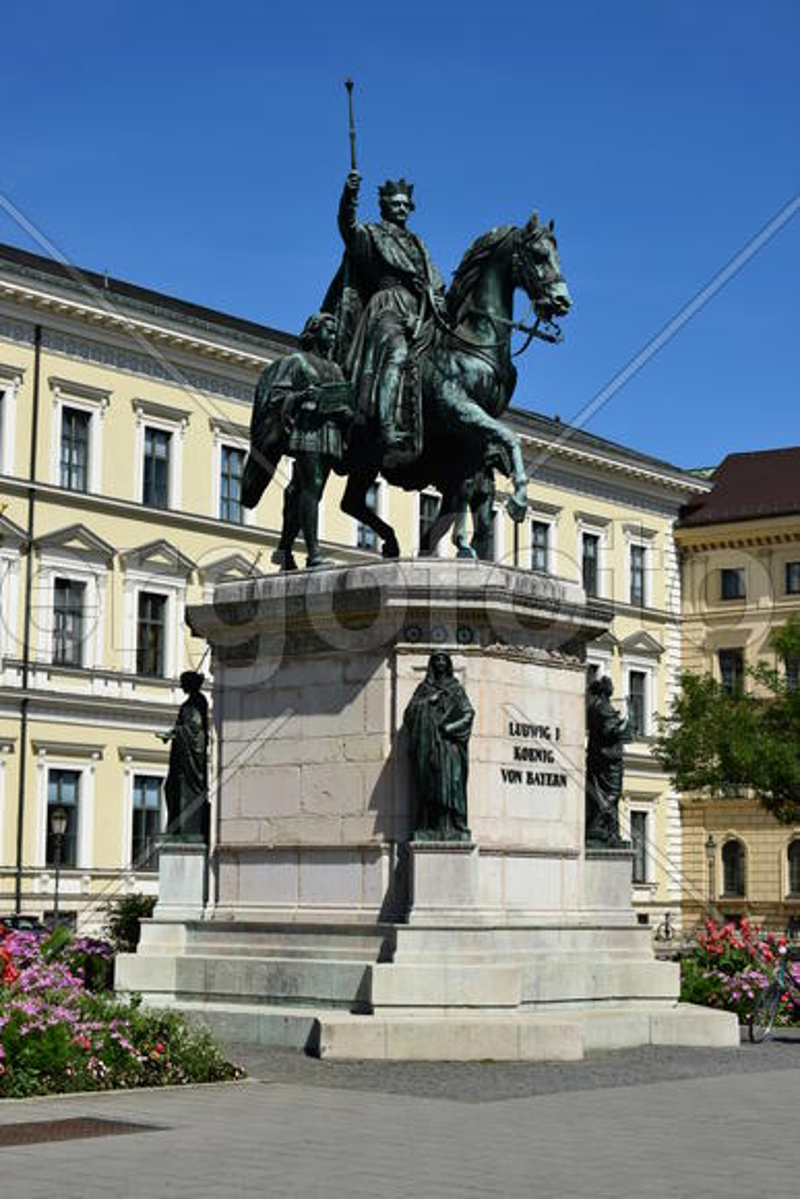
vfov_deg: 35.0
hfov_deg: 23.8
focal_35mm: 57
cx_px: 400
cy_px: 600
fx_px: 1899
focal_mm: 38
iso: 100
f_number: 9
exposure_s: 1/320
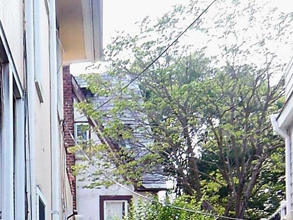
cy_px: 334
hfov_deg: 18.6
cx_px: -142
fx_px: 796
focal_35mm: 94
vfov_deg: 14.6
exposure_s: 1/50
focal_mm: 3.8
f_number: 2.8
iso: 50
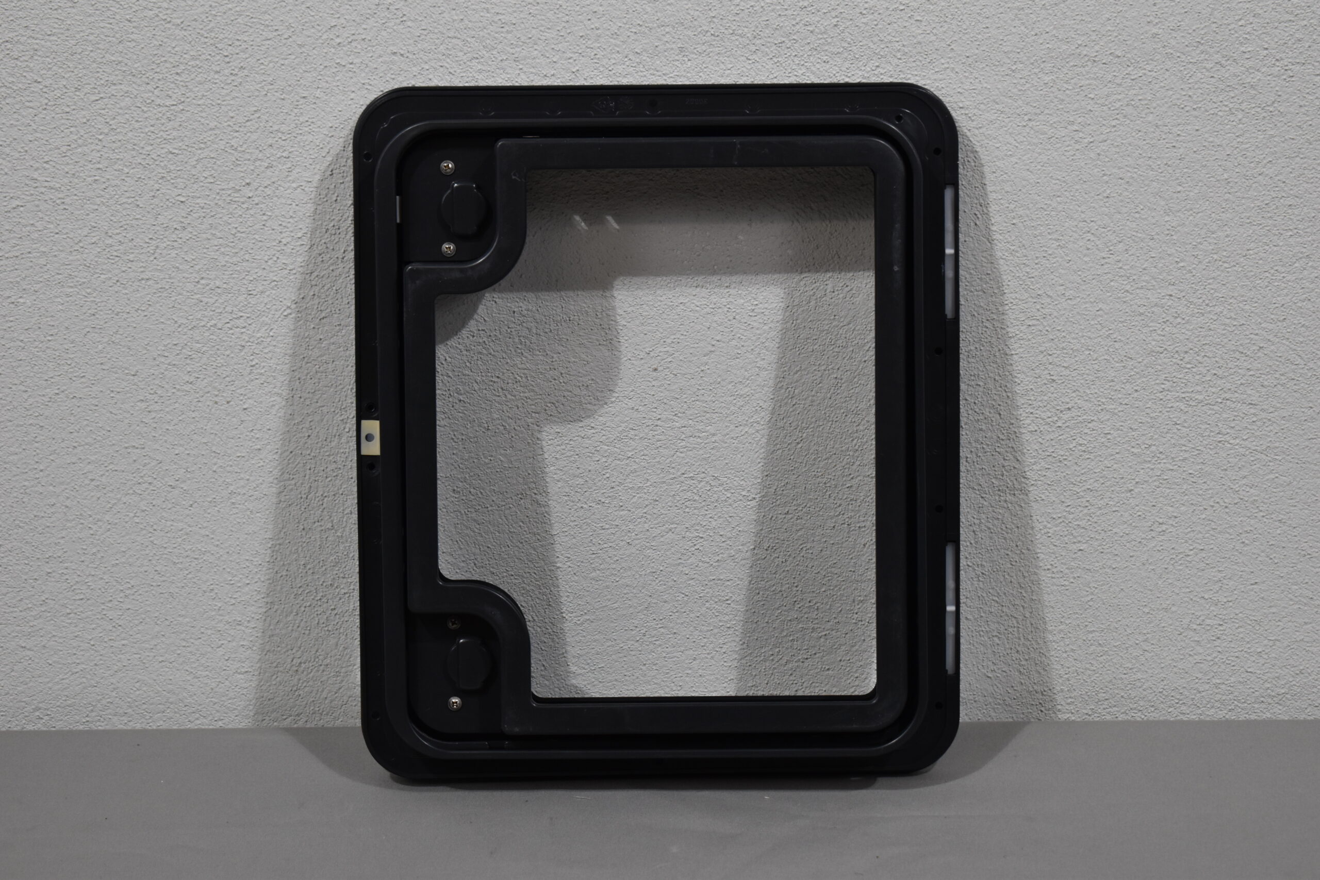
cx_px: 660
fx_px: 3025
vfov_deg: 16.6
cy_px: 440
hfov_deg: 24.6
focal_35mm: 82
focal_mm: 55
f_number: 5.6
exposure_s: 1/200
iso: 800
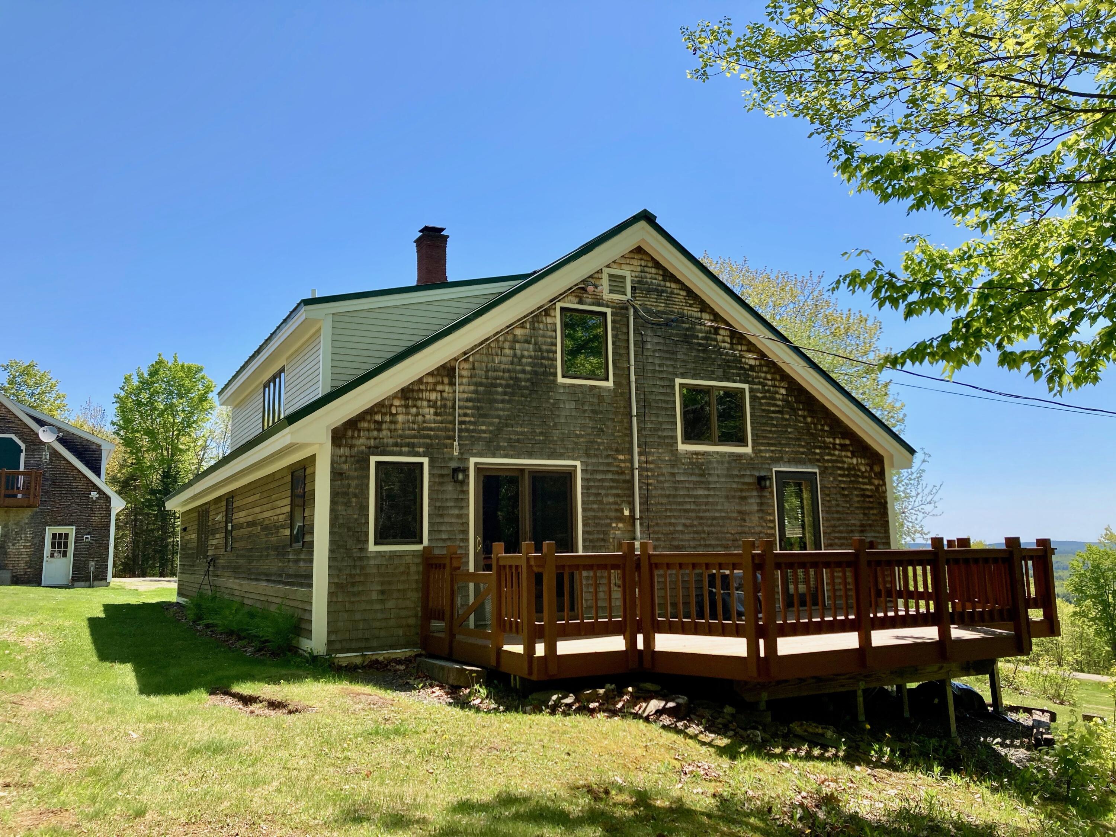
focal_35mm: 28
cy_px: 418
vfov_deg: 49.7
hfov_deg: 63.4
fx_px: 903
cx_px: 558
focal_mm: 3.99
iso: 20
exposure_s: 1/1499
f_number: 1.8
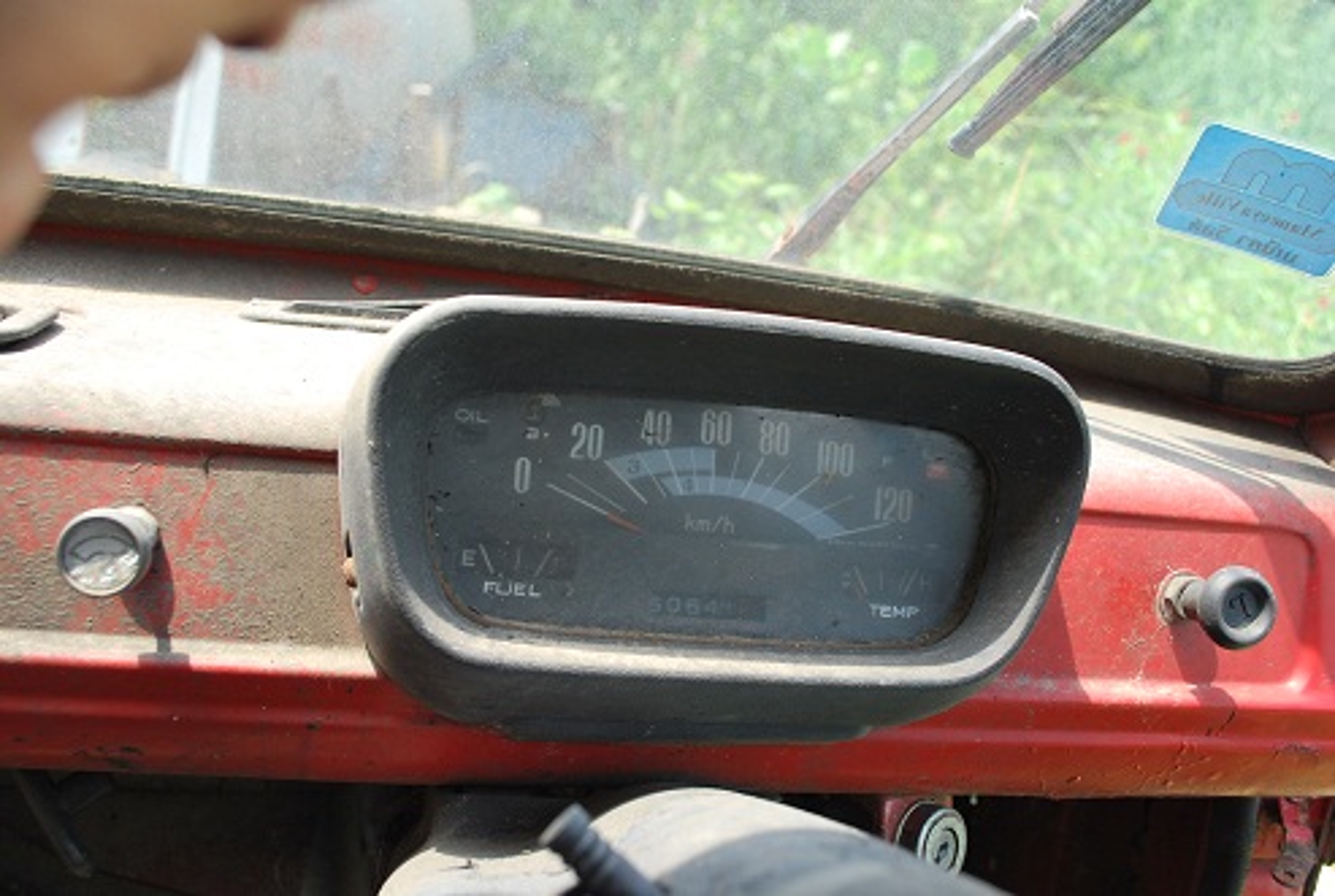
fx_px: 1226
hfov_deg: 57.1
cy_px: 448
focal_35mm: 33
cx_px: 668
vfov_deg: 40.1
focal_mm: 22
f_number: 5.6
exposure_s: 1/125
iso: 200
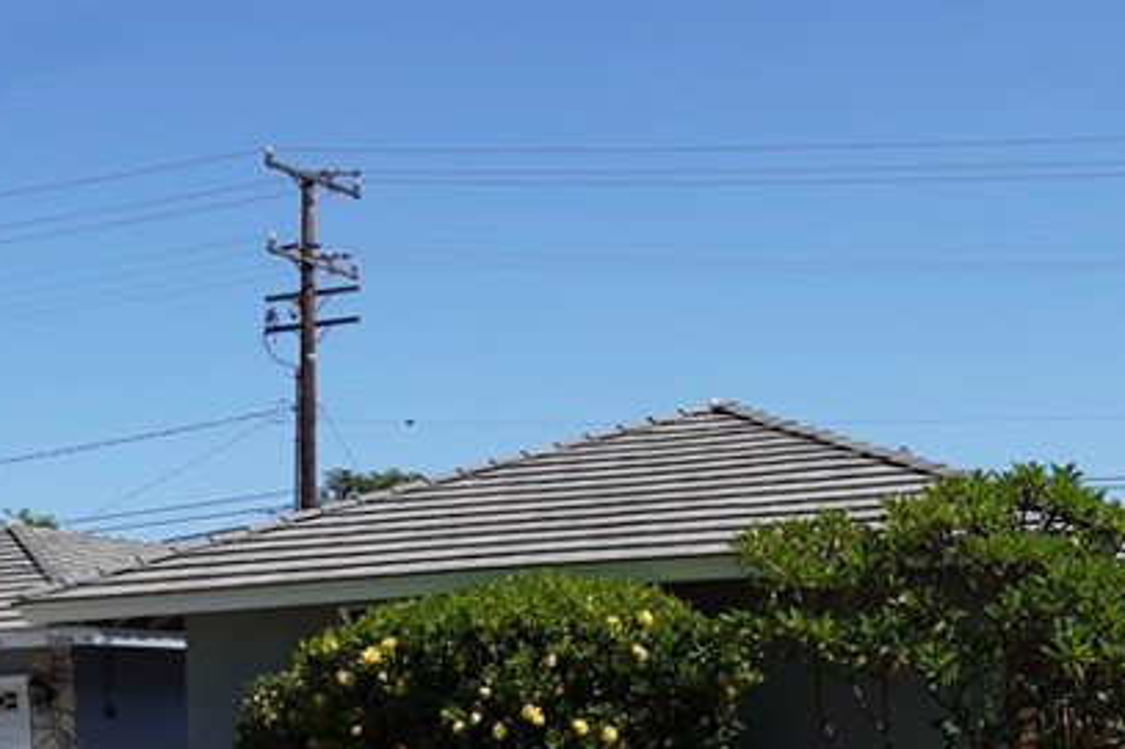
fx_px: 2124
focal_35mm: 68
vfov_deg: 19.5
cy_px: 723
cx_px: 896
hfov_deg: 29.0
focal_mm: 18
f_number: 8
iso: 100
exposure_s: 1/320
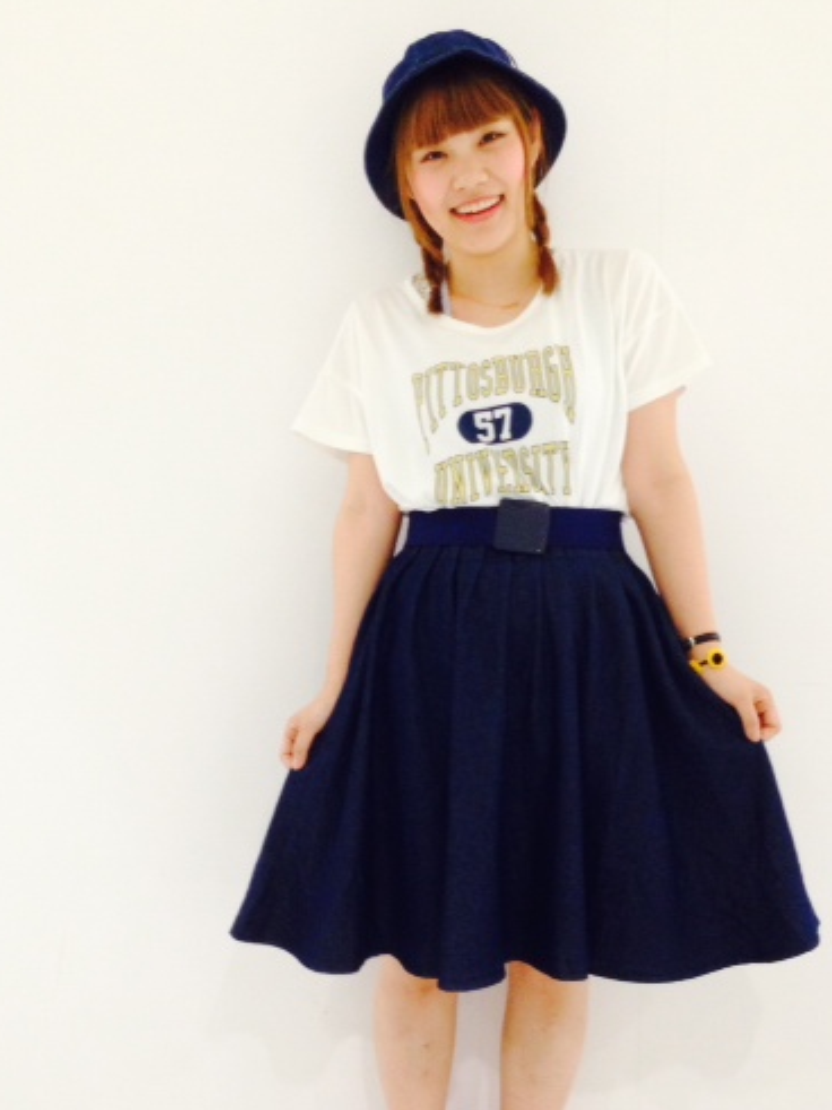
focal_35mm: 43
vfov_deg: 43.6
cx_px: 402
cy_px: 680
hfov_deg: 33.6
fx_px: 1379
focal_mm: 4.12
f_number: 2.4
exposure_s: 1/20
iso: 200
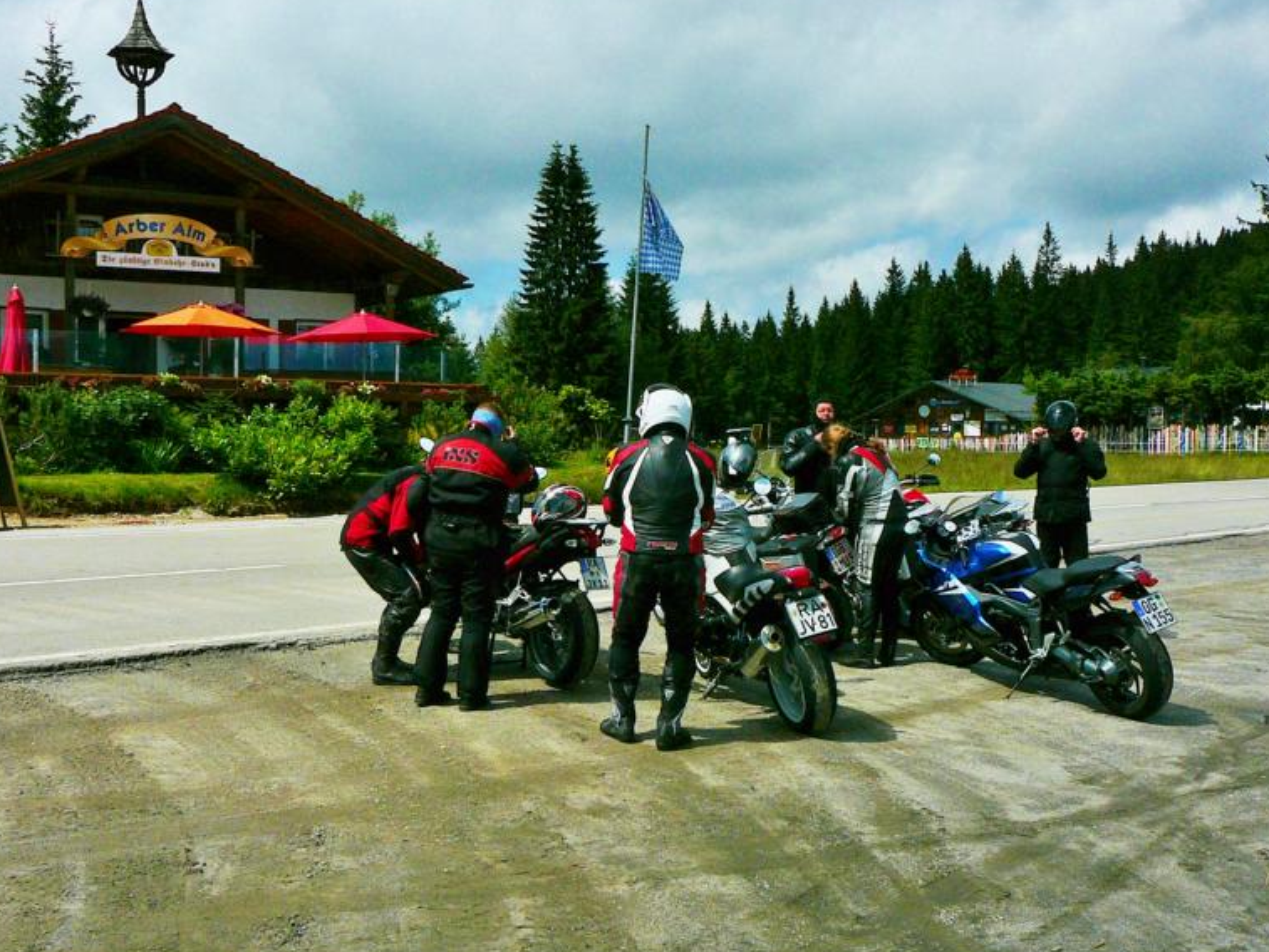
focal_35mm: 37
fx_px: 1357
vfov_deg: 38.7
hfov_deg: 50.1
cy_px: 481
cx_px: 635
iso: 80
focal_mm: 5.2
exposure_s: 1/1600
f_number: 5
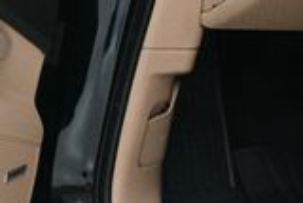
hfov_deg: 13.5
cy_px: 70
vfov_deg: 10.4
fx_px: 1112
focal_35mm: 132
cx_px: -288
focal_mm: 22
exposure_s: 1/125
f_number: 3.5
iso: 2800
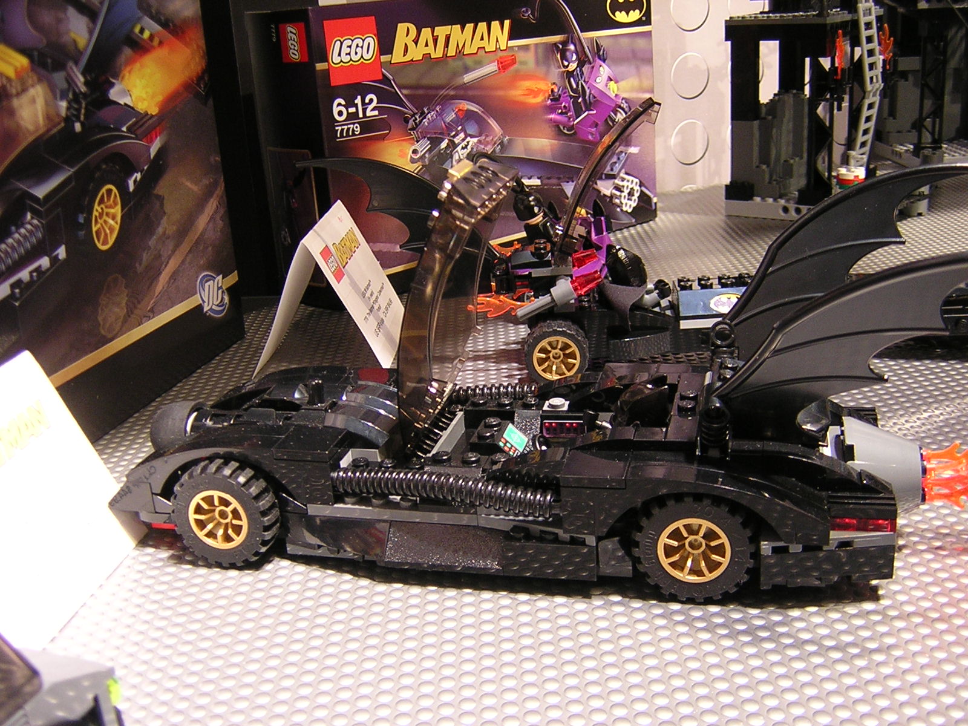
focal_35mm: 36
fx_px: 1007
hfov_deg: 51.4
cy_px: 363
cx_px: 484
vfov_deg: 39.7
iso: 204
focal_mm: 4.7
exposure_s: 1/3.7
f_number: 2.6
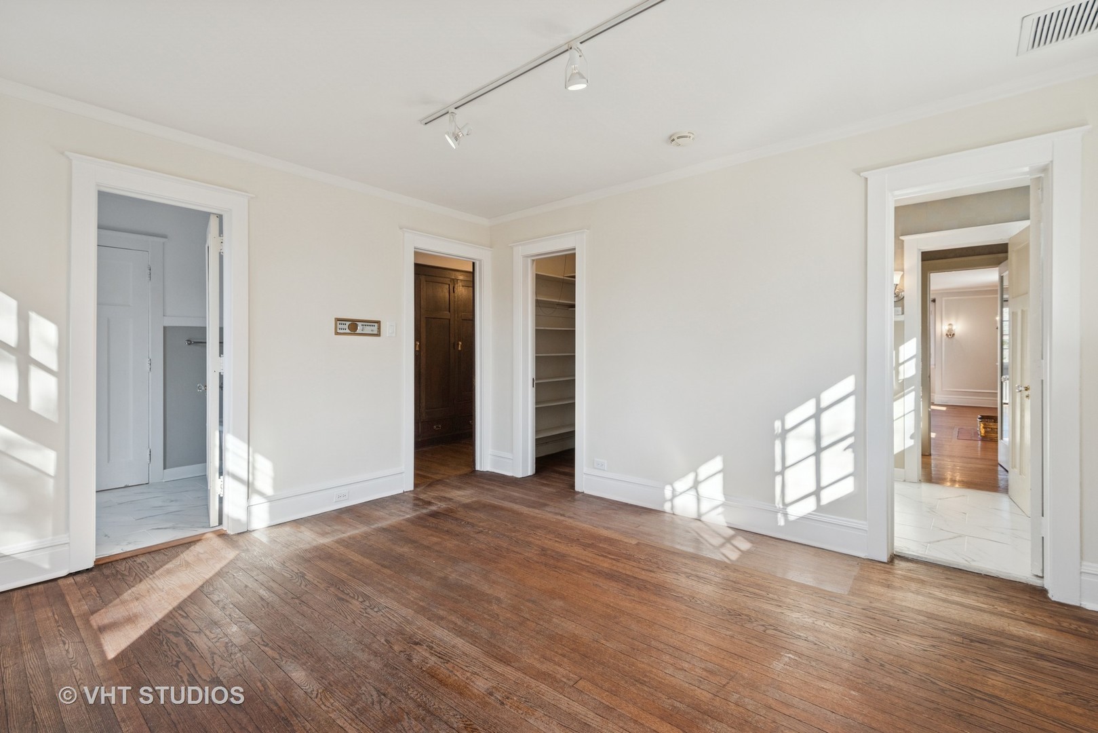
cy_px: 366
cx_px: 549
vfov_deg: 73.8
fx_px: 488
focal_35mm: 16
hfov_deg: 96.7
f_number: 8
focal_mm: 16
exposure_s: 1/125
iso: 400
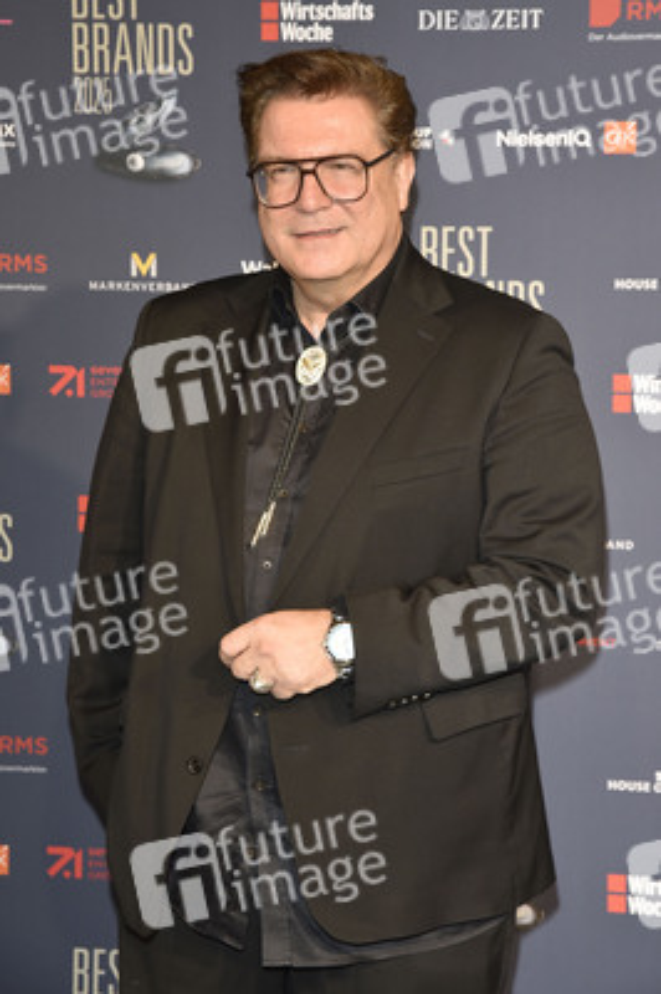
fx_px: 2621
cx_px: 330
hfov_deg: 14.4
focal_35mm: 95
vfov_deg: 21.5
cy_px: 497
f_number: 7.1
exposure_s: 1/250
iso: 1250
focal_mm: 95
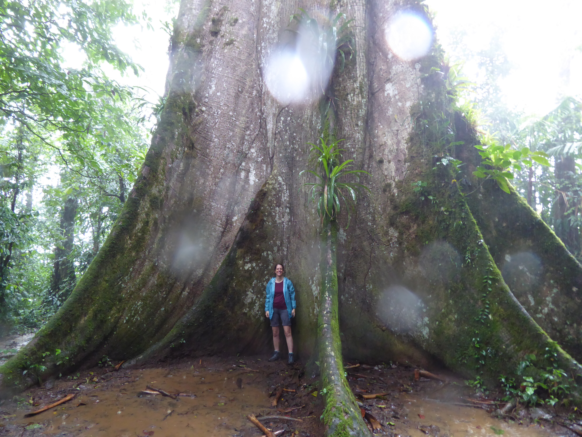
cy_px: 218
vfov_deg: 56.8
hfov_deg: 71.6
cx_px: 291
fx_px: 404
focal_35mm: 24
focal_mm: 4.3
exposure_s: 1/20
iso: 400
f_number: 3.3
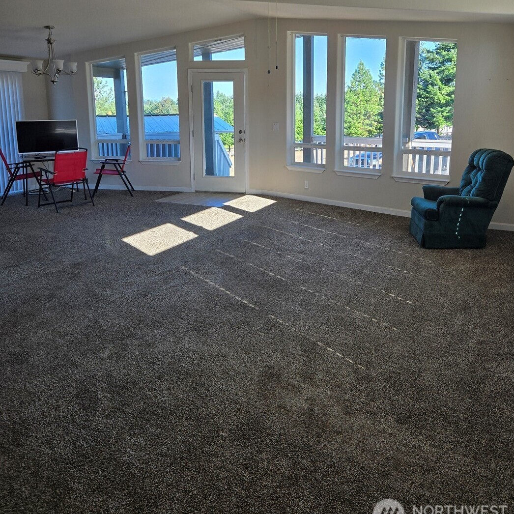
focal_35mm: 28
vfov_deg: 56.4
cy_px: 184
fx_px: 470
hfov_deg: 57.3
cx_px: 257
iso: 80
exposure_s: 1/508
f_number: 1.8
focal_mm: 5.4
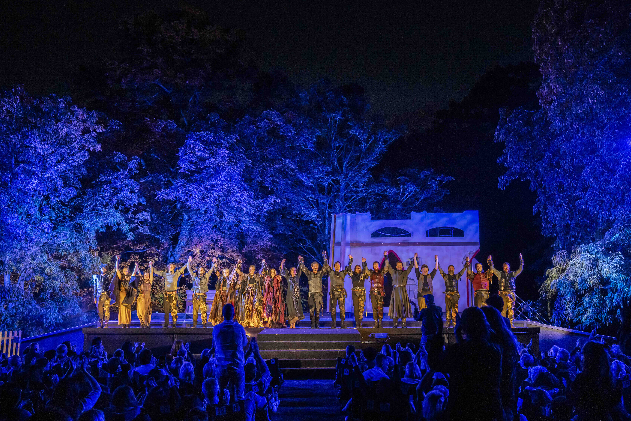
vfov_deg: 31.9
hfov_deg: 46.4
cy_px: 210
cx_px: 316
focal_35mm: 42
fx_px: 736
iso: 4000
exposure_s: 1/125
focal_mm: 42
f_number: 5.6
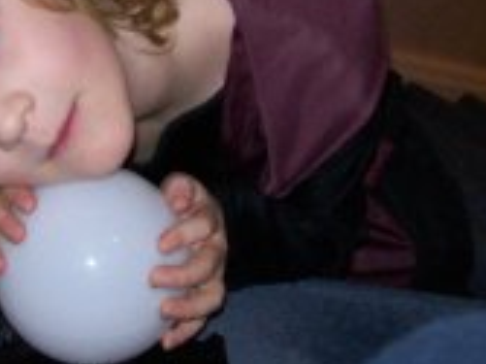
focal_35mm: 97
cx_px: 23
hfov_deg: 19.8
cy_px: 33
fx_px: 1361
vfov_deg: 15.1
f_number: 2.7
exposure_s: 1/64
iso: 200
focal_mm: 6
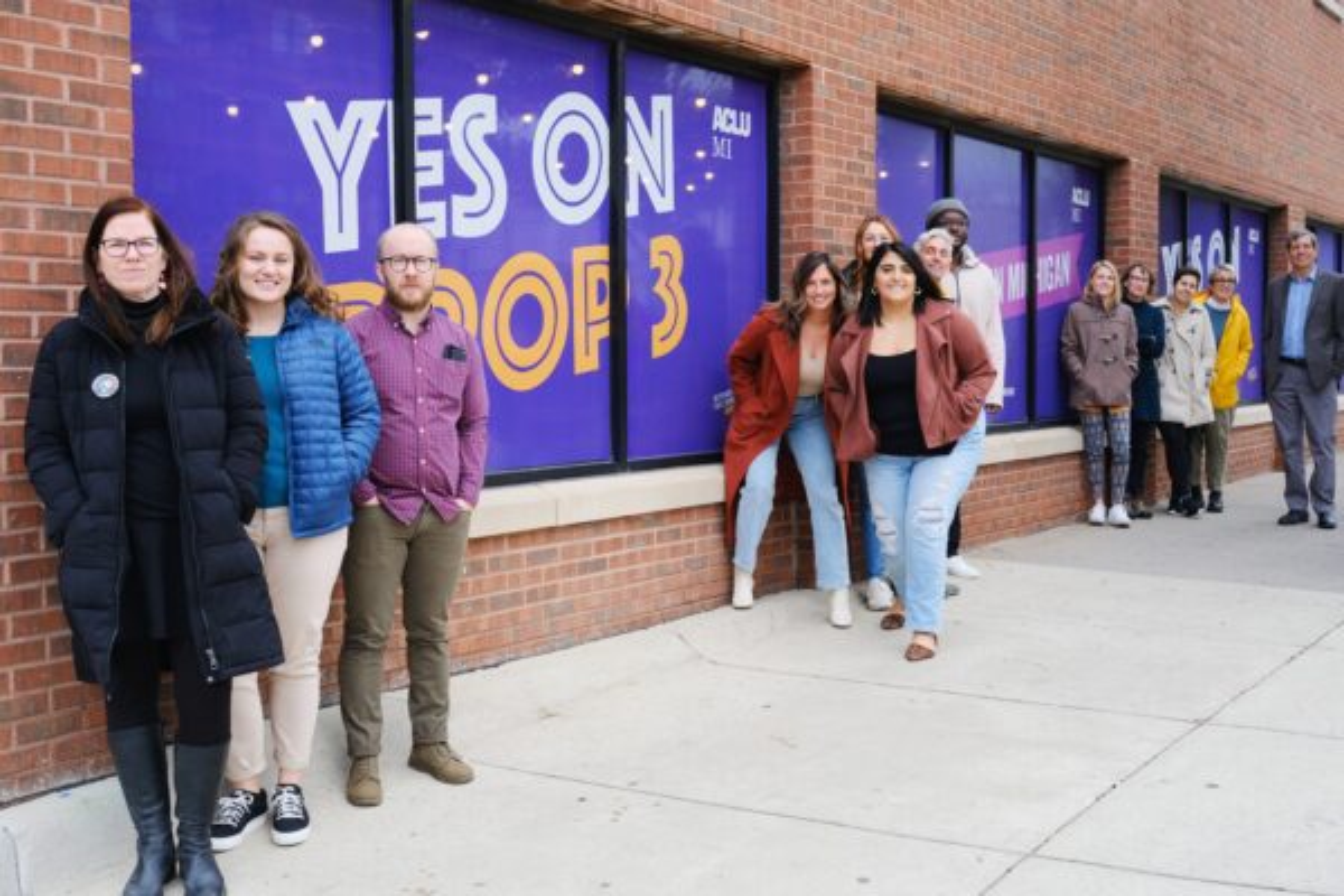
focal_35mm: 41
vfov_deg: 32.6
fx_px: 1531
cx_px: 672
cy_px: 448
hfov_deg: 47.4
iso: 1000
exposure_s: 1/480
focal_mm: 27
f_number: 5.6
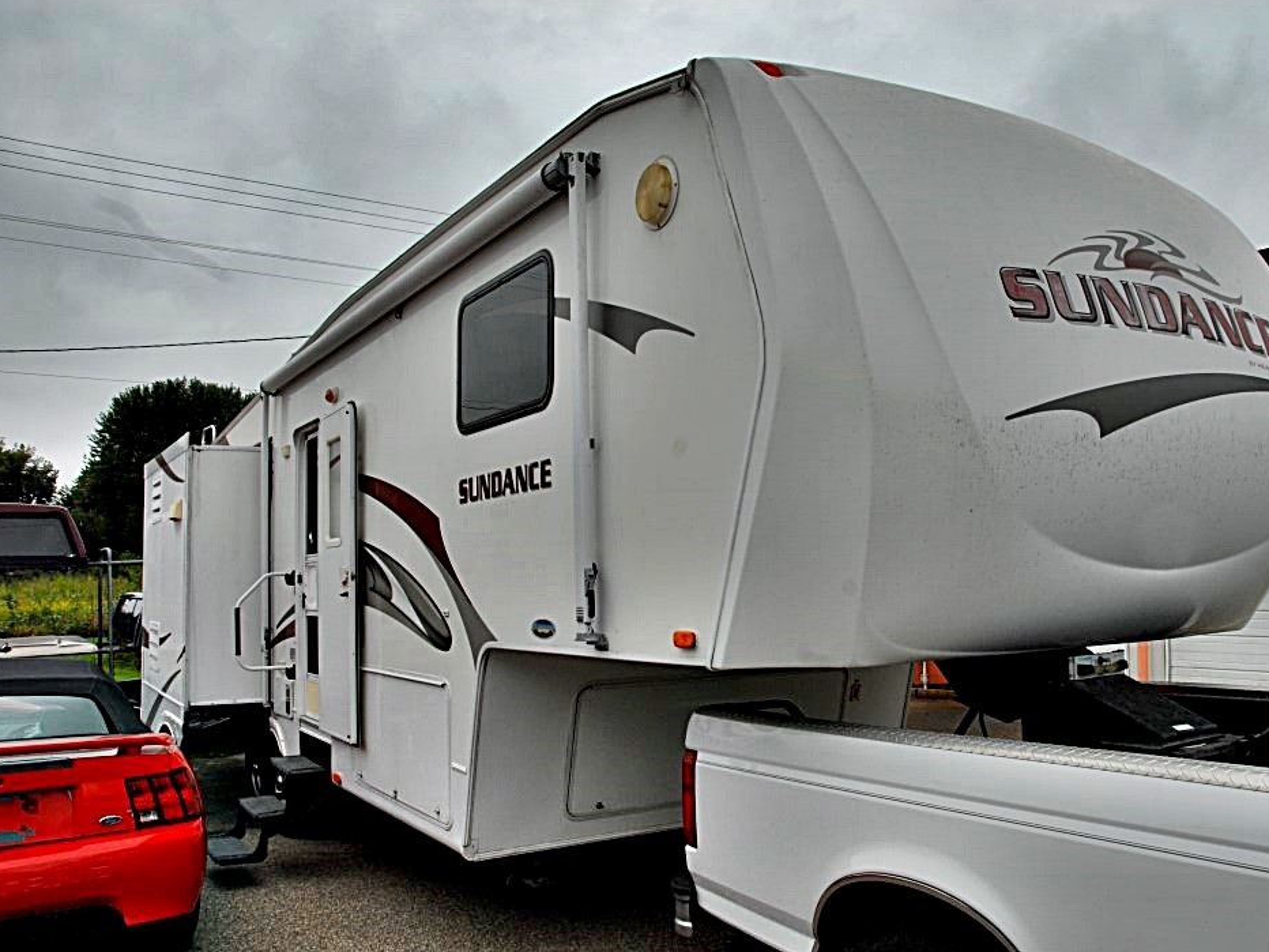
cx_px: 724
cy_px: 485
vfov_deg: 46.8
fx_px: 1100
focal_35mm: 30
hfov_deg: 59.7
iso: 200
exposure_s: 1/200
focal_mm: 18
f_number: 11
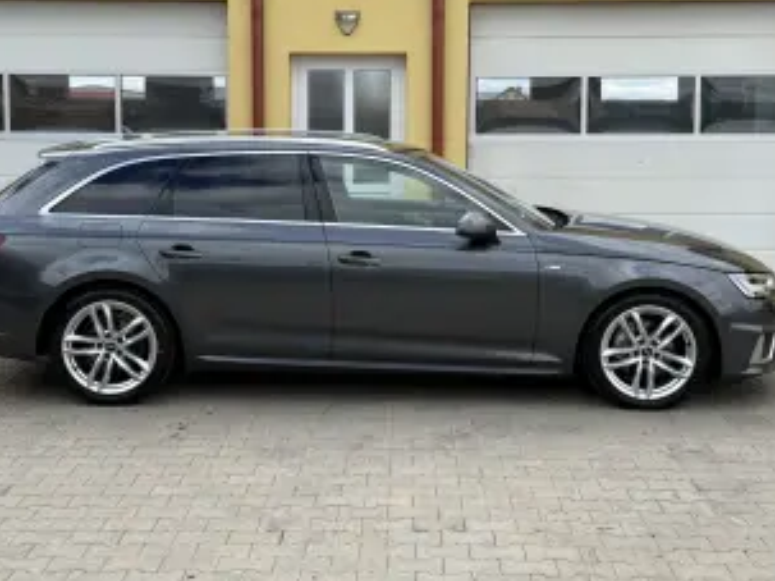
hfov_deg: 33.8
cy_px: 238
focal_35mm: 57
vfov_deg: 25.6
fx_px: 1276
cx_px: 373
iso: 64
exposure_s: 1/1795
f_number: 1.78
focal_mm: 6.76
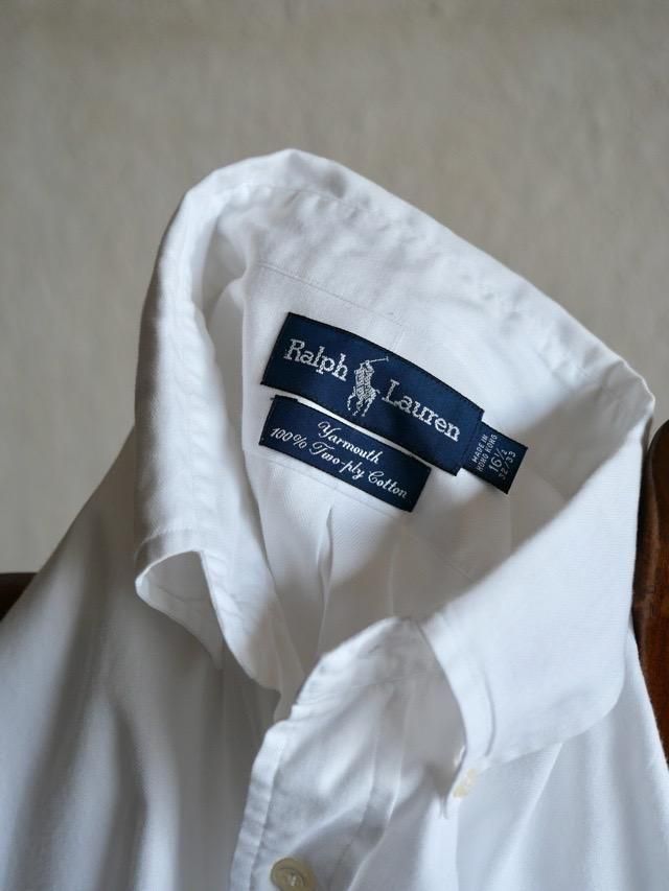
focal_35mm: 48
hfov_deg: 30.3
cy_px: 446
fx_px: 1237
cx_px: 334
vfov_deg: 39.7
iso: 200
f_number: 3.5
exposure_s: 1/100
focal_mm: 24
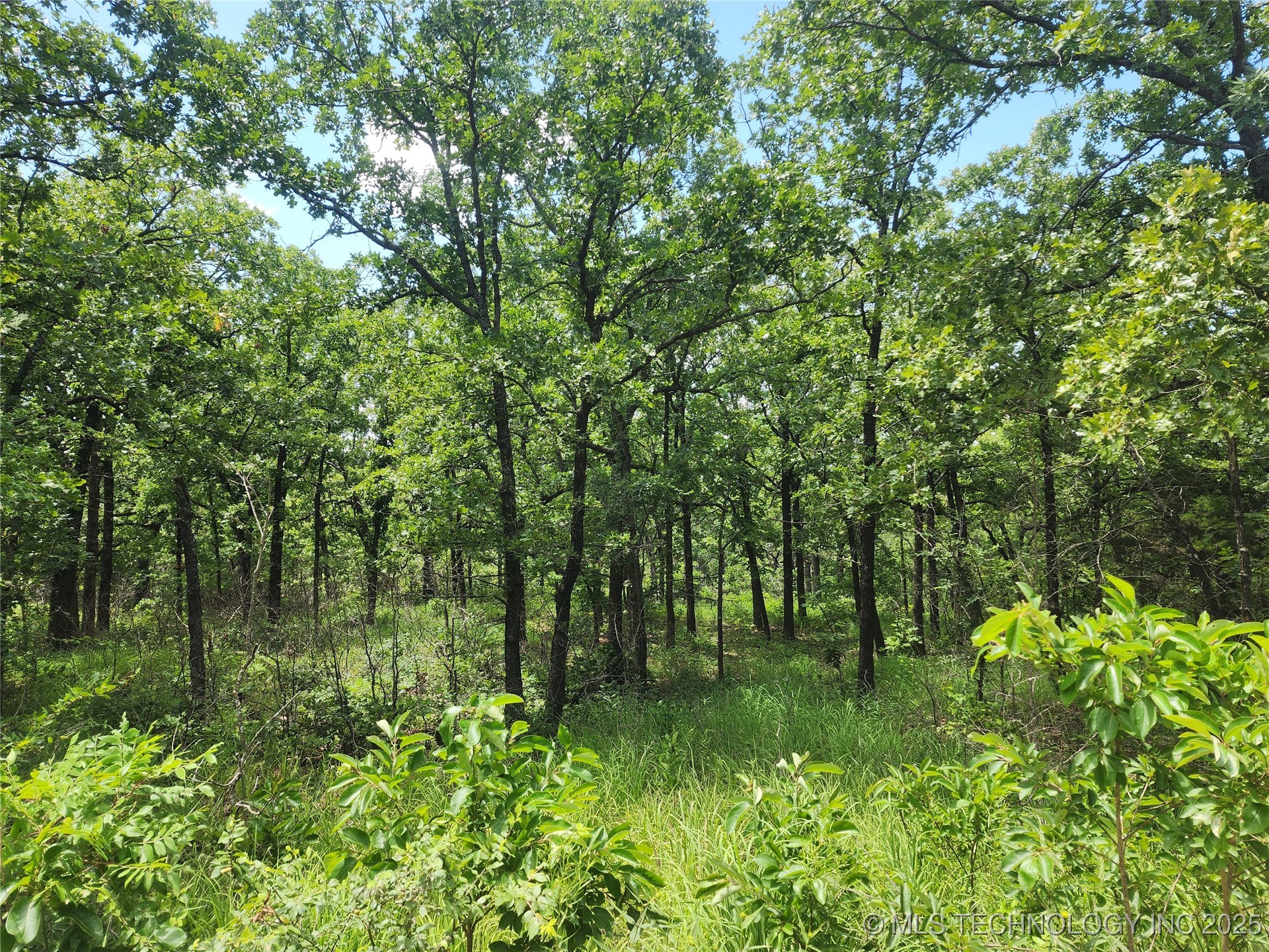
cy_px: 476
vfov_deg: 58.9
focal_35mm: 23
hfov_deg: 73.9
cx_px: 634
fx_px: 843
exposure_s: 1/248
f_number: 1.8
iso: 12
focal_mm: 6.4
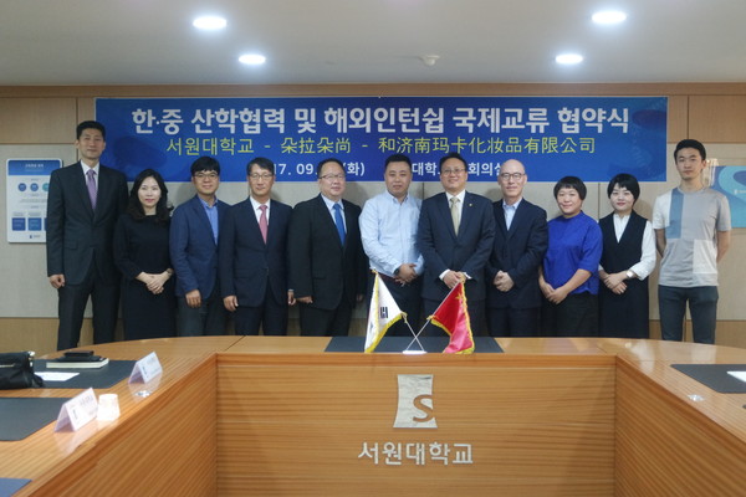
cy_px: 248
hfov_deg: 41.9
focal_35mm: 47
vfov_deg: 28.6
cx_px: 373
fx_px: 974
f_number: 4.5
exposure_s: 1/60
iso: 3200
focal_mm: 31
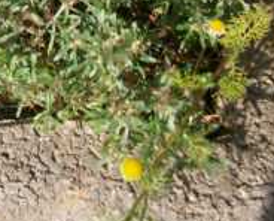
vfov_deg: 14.0
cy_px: -81
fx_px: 853
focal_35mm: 105
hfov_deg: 16.9
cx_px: -113
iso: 80
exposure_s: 1/111
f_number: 8.8
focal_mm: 5.7
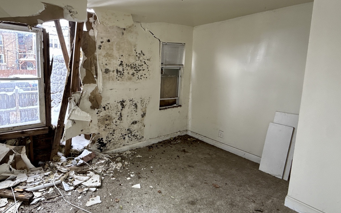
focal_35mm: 21
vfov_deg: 57.1
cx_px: 129
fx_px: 195
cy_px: 93
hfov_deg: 80.9
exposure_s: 1/99
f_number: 2.2
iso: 160
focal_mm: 2.22
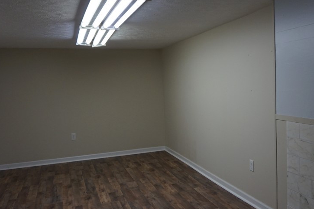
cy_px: 106
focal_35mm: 36
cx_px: 199
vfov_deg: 36.8
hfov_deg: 52.5
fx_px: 314
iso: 800
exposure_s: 1/160
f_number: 4
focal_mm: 16
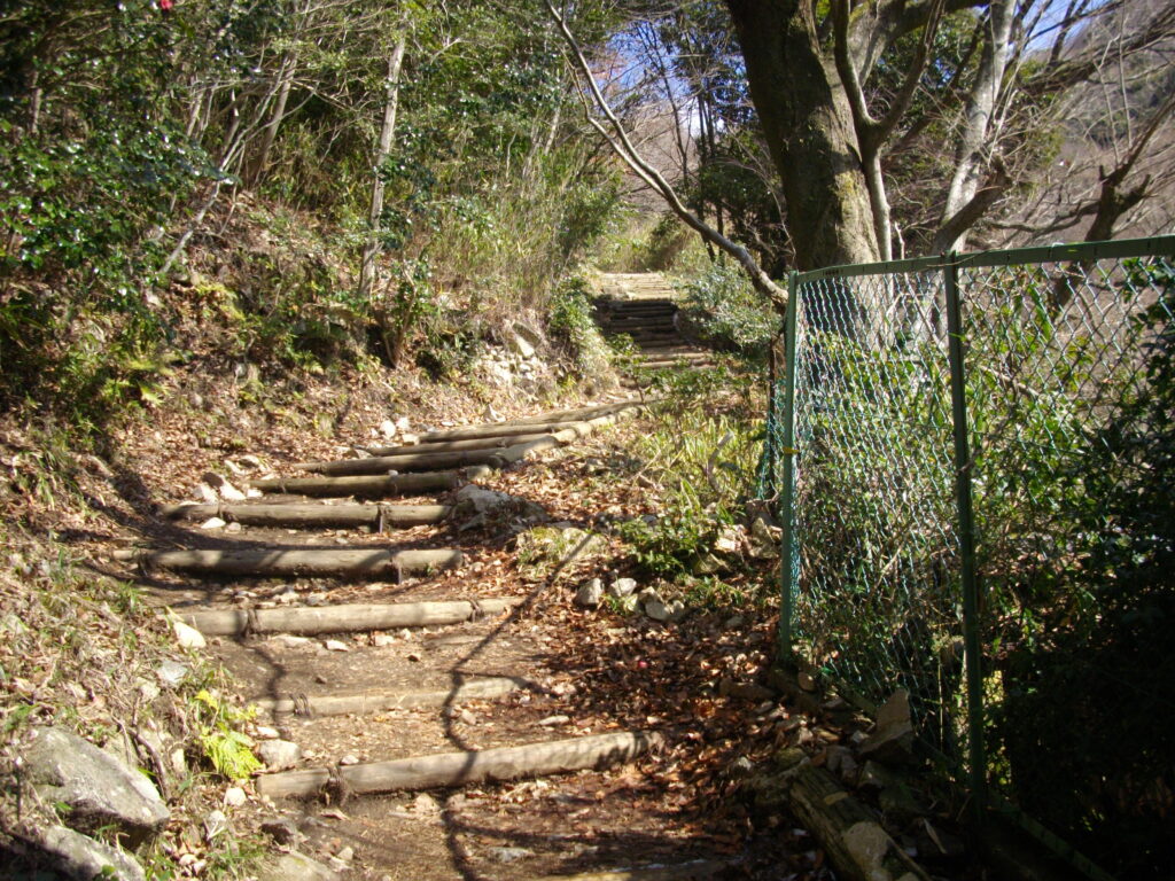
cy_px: 440
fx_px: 1256
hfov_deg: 50.1
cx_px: 588
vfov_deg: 38.7
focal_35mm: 37
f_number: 5.6
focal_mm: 6.2
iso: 100
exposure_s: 1/160
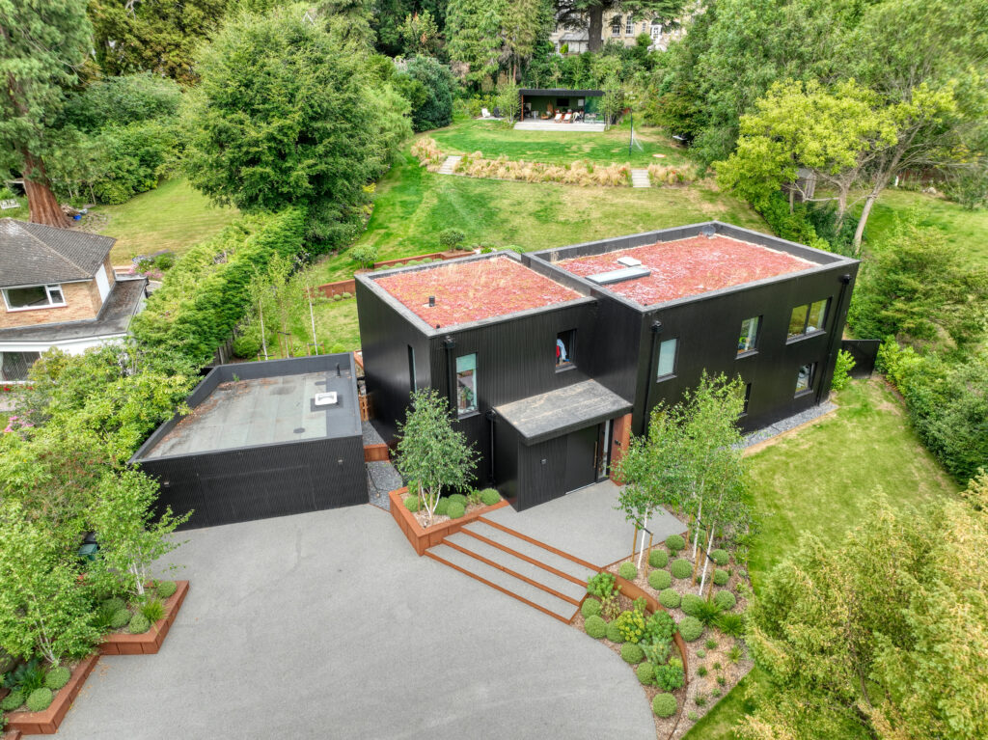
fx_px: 685
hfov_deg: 71.6
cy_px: 370
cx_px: 494
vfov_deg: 56.8
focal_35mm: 24
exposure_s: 1/80
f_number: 2.8
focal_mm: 12.29
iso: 120
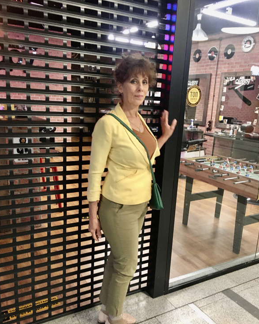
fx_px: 297
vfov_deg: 57.1
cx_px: 129
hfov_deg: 47.1
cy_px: 176
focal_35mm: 31
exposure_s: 1/25
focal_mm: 4.15
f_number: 2.2
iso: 200
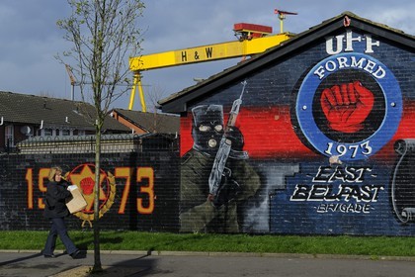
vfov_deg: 19.5
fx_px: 807
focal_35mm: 70
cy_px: 138
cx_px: 208
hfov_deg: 28.8
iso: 400
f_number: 16
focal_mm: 70
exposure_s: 1/250
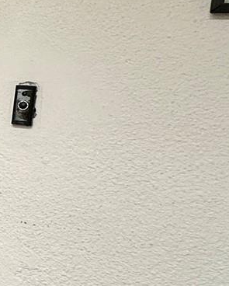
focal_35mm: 76
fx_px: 643
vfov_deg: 25.0
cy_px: 127
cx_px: -356
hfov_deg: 13.3
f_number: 2.2
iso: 160
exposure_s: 1/99
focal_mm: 2.22
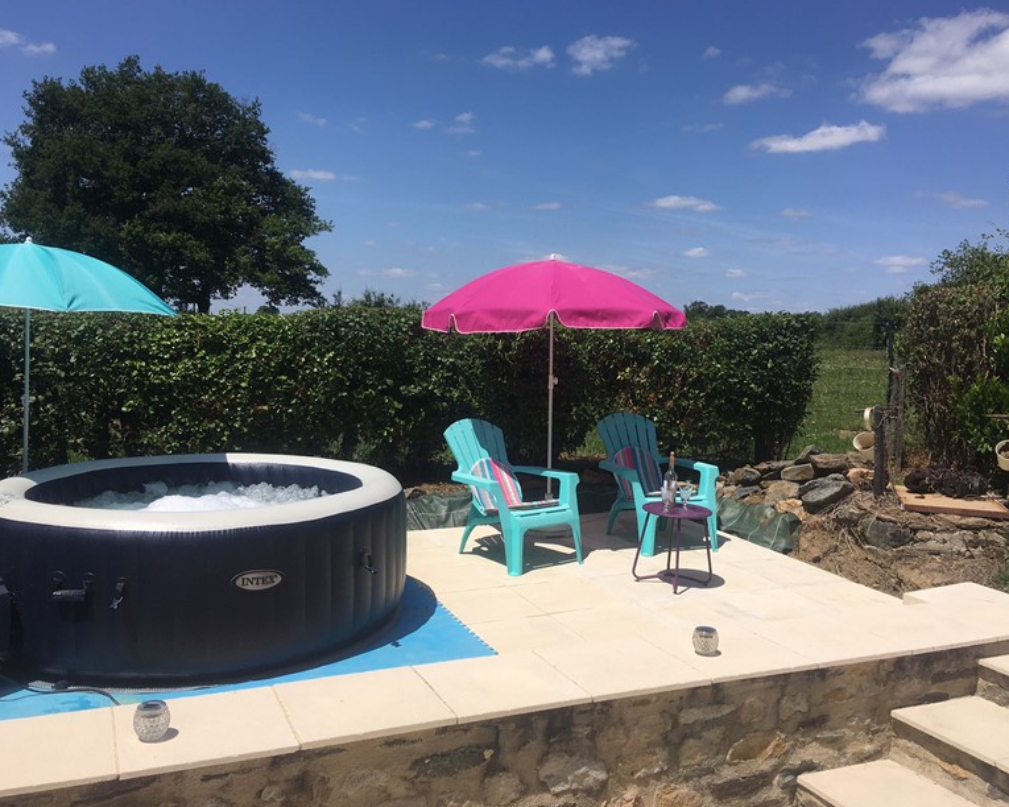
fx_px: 926
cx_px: 534
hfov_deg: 57.1
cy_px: 400
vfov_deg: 47.1
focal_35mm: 31
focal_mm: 4.15
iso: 25
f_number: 2.2
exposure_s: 1/2849
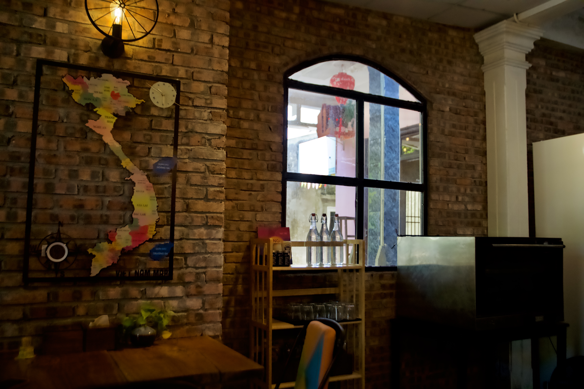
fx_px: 519
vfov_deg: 41.1
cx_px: 292
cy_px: 194
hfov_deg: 58.7
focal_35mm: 32
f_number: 2.8
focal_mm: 32
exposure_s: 1/1600
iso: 12800
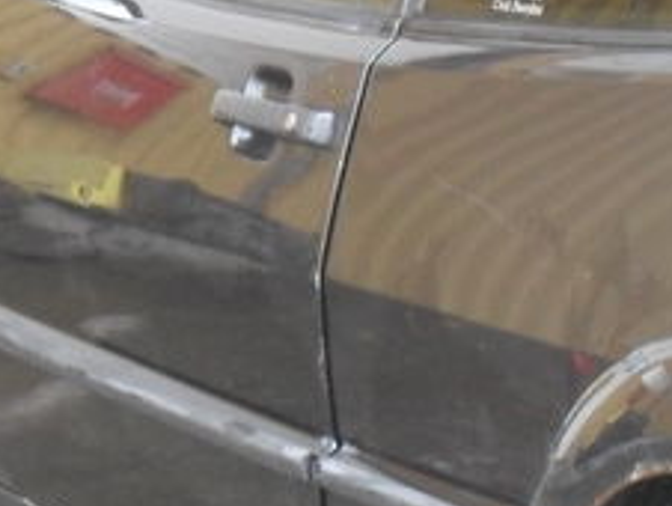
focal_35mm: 252
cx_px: 547
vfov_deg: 5.9
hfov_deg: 7.8
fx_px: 4897
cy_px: 351
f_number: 5.5
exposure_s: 1/20
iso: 400
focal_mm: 15.7
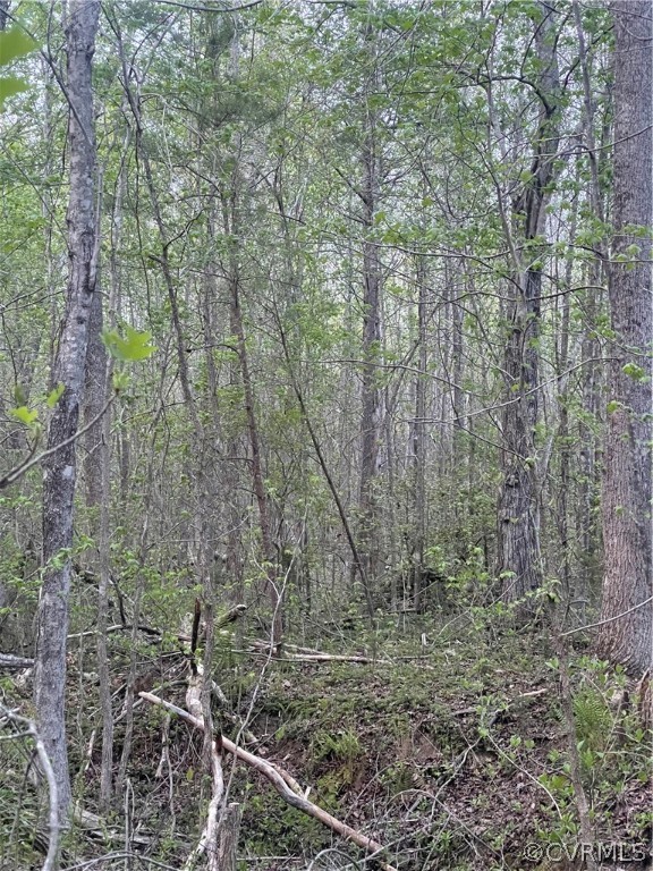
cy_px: 436
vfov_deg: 30.3
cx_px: 326
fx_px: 1610
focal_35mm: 64
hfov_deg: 22.9
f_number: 2.2
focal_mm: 7.5
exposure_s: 1/40
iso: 800
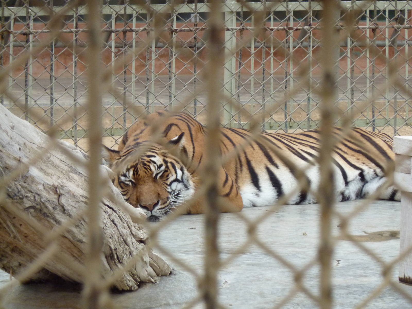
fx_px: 3095
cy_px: 154
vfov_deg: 5.7
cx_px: 206
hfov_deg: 7.6
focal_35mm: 260
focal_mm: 42.6
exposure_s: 1/400
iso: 320
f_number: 4.7
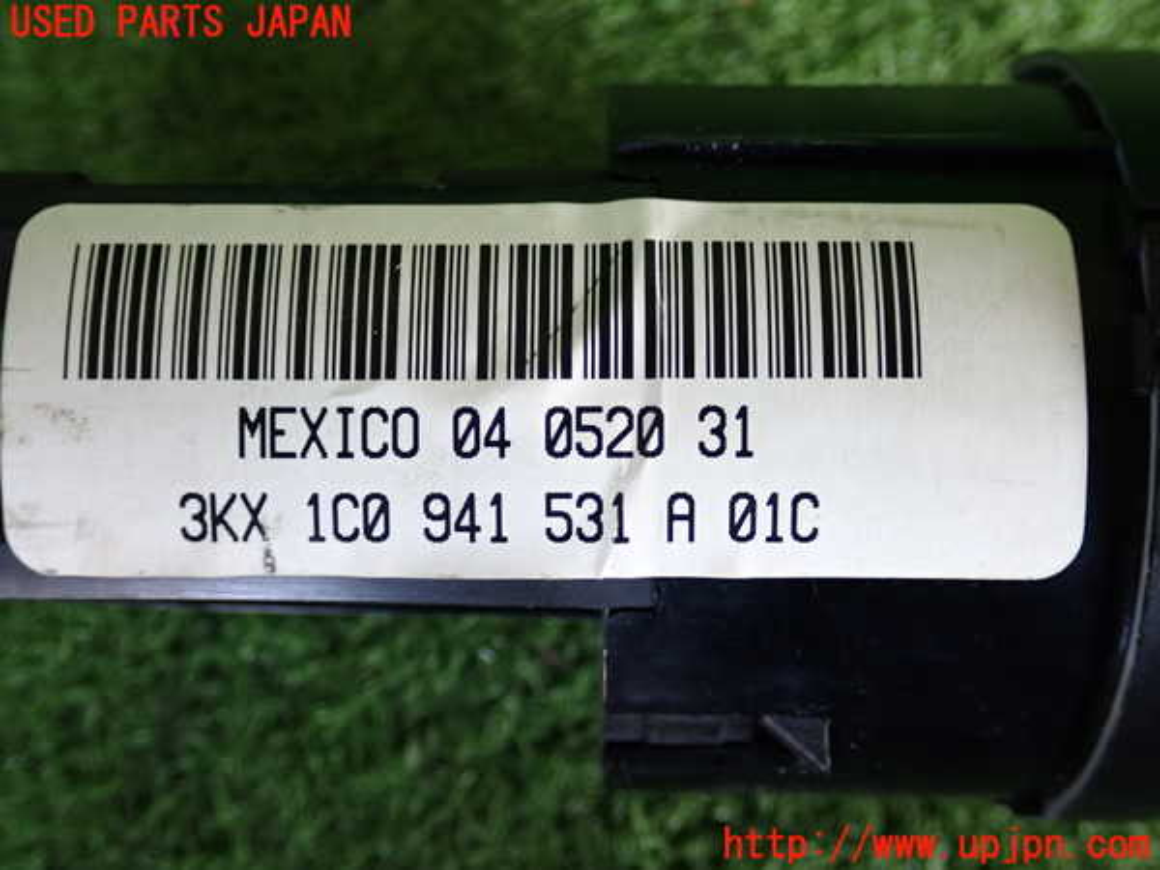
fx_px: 1374
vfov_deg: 35.1
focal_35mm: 41
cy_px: 435
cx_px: 580
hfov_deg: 45.8
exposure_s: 1/60
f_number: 2.8
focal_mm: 7.31
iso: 250
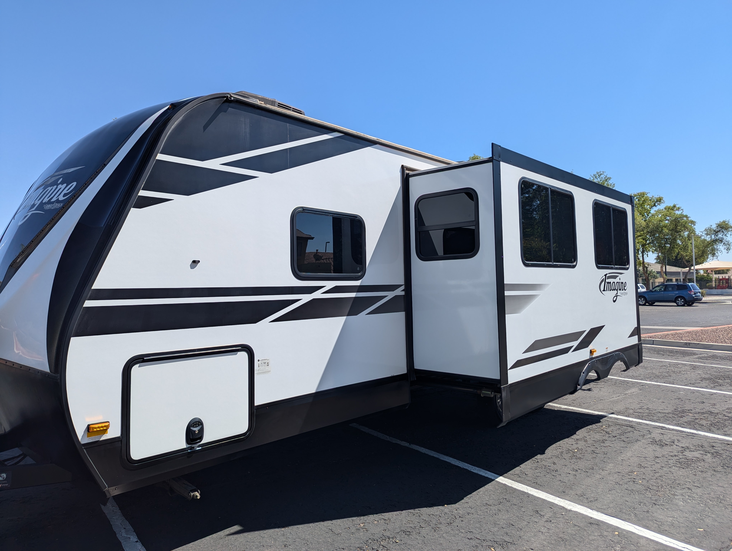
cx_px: 366
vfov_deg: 56.9
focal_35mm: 24
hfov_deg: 71.5
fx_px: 508
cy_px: 276
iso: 48
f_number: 1.85
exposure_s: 1/1984
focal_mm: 6.81
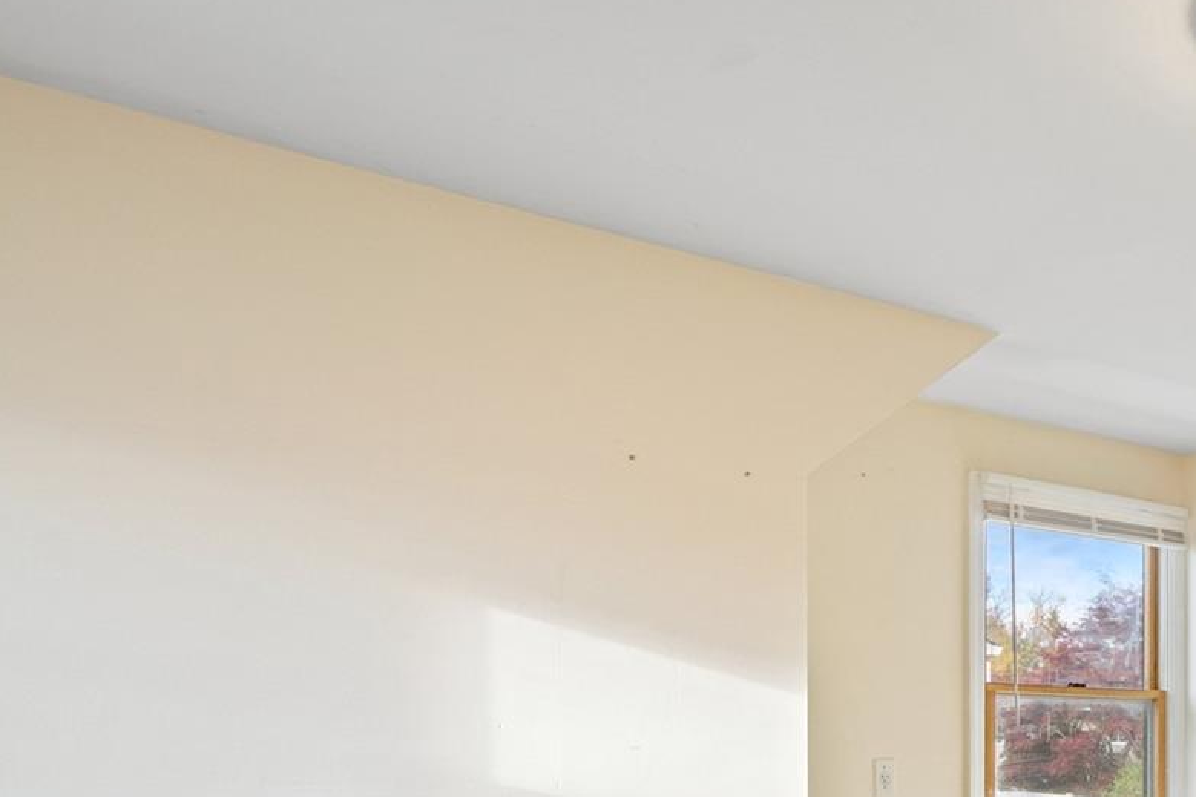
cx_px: 1385
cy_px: 805
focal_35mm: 42
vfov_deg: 29.7
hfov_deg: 37.1
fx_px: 1395
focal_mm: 16
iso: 400
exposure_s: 1/10
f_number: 5.6
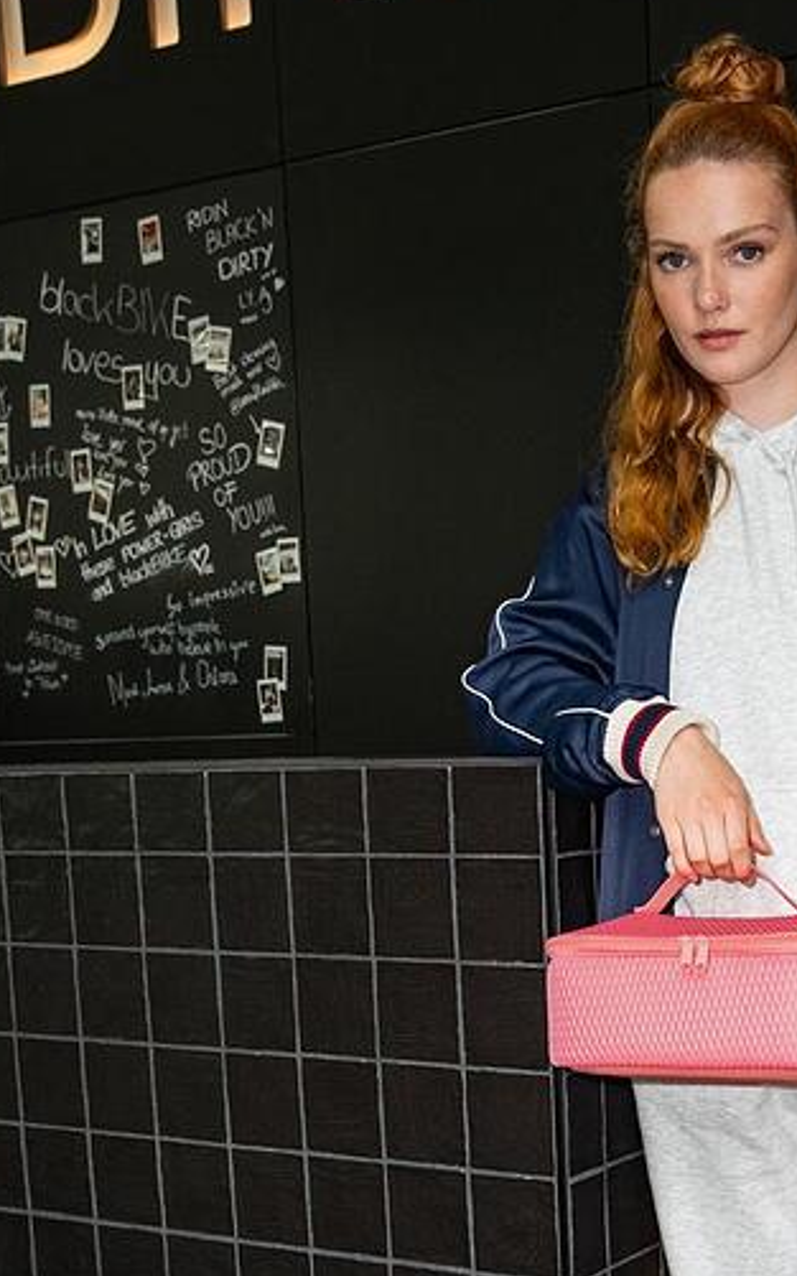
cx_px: 662
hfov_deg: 21.3
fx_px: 2086
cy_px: 1025
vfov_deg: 33.0
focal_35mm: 60
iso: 1250
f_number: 6.3
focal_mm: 34
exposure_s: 1/200
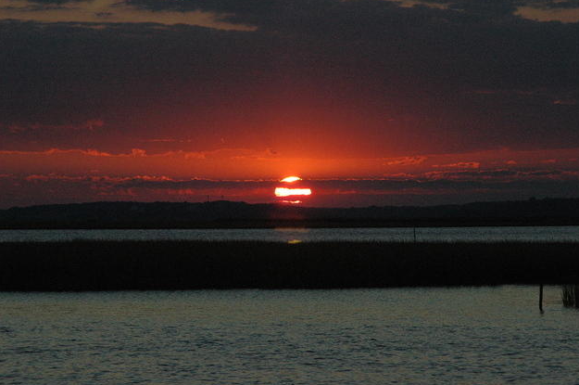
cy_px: 192
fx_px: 3453
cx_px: 295
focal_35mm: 215
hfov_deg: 9.6
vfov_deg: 6.4
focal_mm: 140
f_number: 10
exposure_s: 1/1600
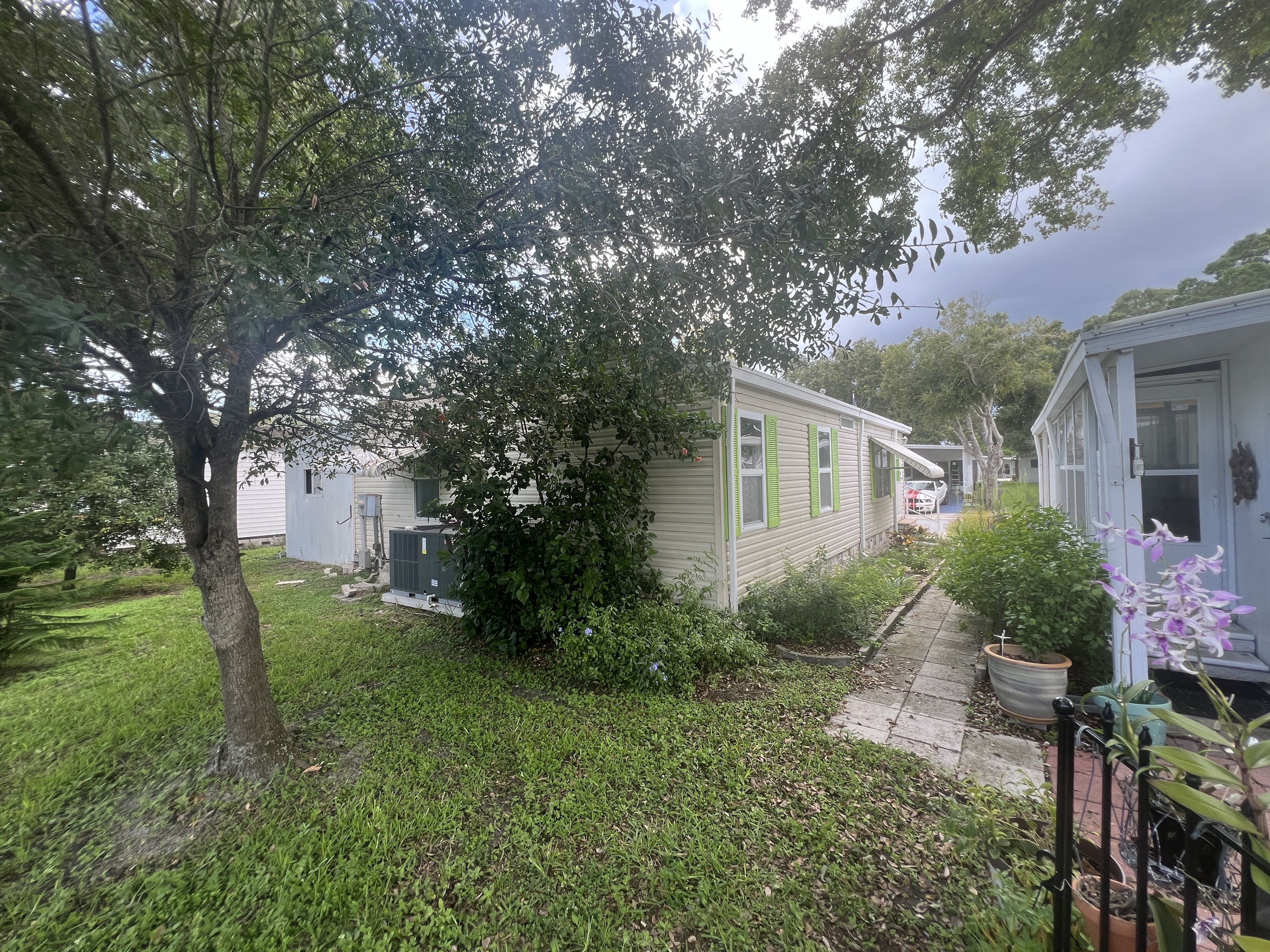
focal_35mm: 13
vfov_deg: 89.9
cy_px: 476
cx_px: 635
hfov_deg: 106.2
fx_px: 477
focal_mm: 1.57
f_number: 1.8
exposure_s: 1/167
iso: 32
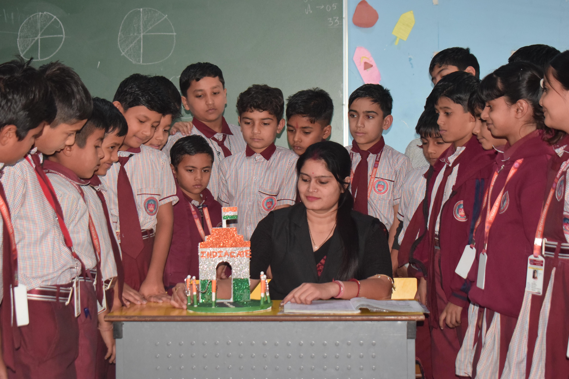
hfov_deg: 28.1
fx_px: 1138
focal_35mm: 72
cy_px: 190
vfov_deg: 18.9
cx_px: 284
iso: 2000
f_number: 5.3
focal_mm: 48
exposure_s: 1/100
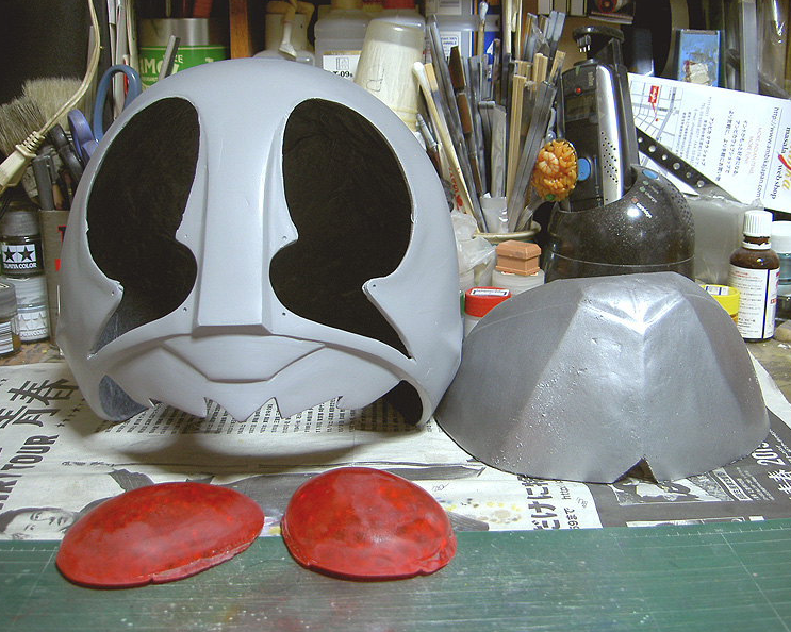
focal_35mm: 41
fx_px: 960
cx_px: 414
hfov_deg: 44.8
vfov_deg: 36.5
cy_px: 314
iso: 100
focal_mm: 8
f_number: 2.8
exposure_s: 1/8
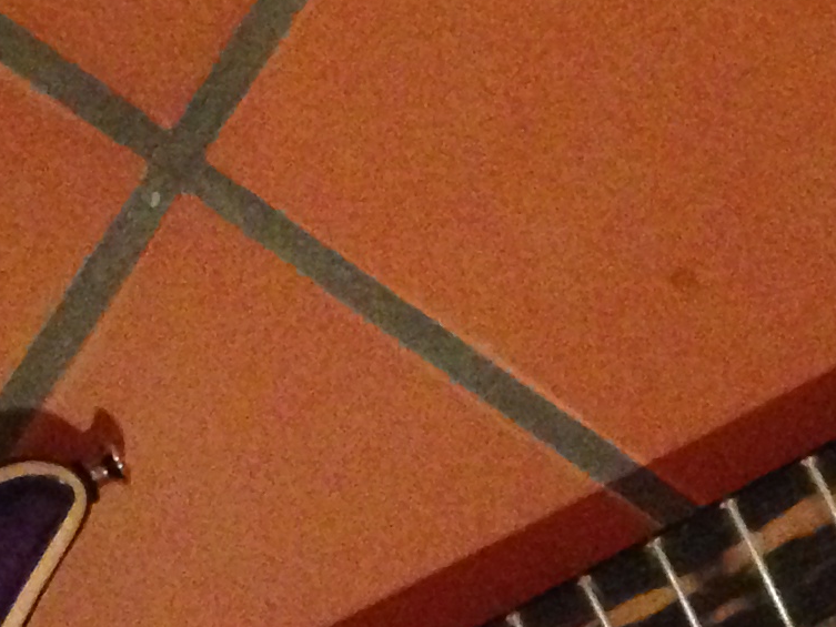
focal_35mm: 143
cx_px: 367
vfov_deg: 10.2
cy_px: 773
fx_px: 3454
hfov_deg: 13.8
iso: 800
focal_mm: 4.12
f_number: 2.4
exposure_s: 1/17
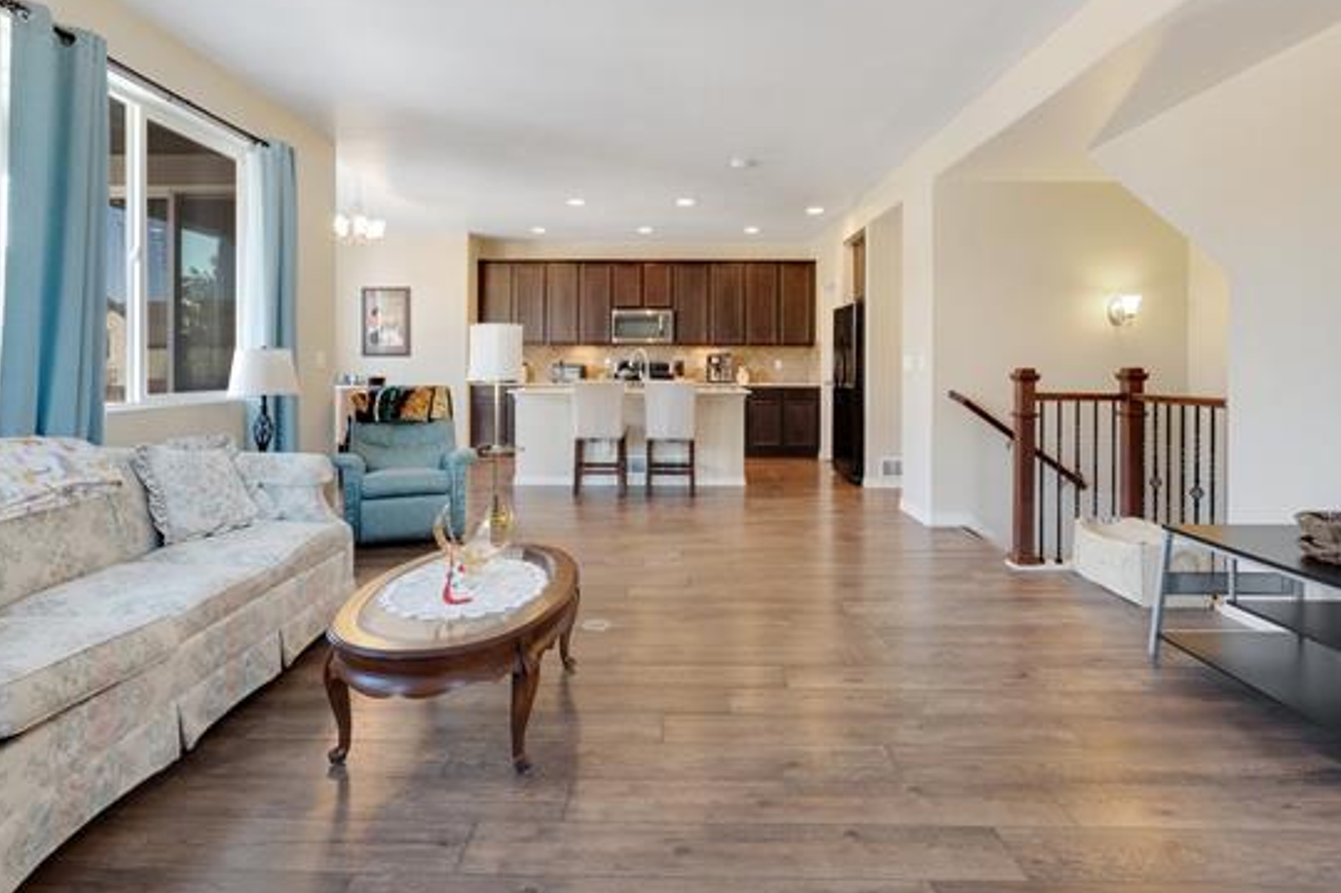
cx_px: 664
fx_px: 707
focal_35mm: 19
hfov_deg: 86.9
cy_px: 378
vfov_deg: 64.2
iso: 1250
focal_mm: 16
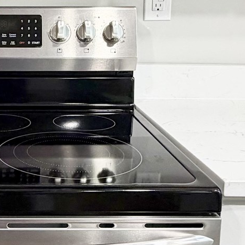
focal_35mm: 61
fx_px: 488
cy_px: 84
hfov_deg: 26.7
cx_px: 3
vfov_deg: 28.0
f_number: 2.2
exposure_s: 1/60
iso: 250
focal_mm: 2.22
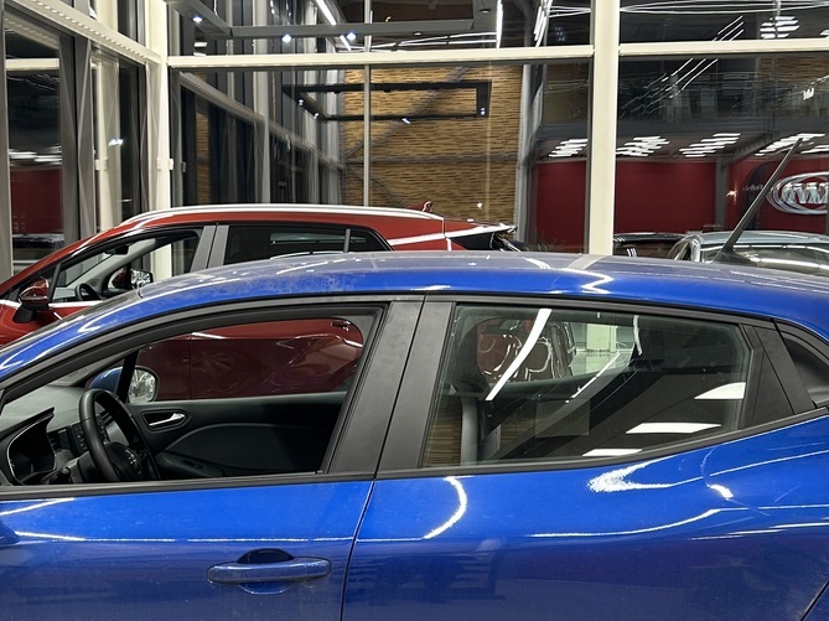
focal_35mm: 56
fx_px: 1340
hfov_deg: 34.1
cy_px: 405
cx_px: 292
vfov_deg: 26.0
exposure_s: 1/50
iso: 80
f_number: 1.5
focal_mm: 5.7
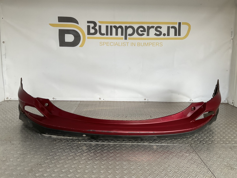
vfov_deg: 48.2
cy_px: 89
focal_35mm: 29
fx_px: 199
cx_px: 118
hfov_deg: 61.7
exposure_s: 1/120
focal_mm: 3
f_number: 1.8
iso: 25
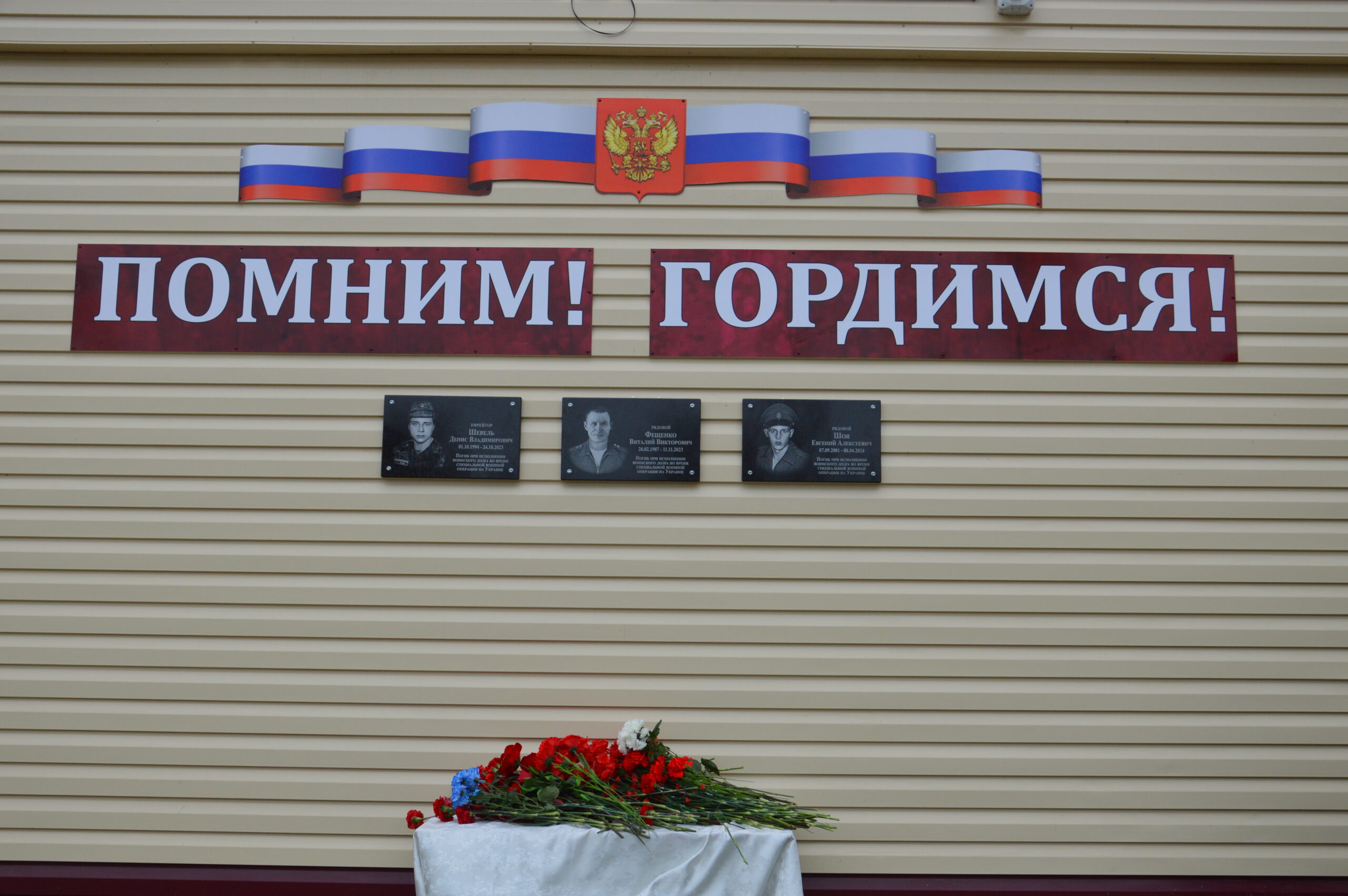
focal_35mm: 39
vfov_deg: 34.1
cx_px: 674
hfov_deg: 49.6
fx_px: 1459
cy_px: 448
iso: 400
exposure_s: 1/125
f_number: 5.6
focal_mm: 26
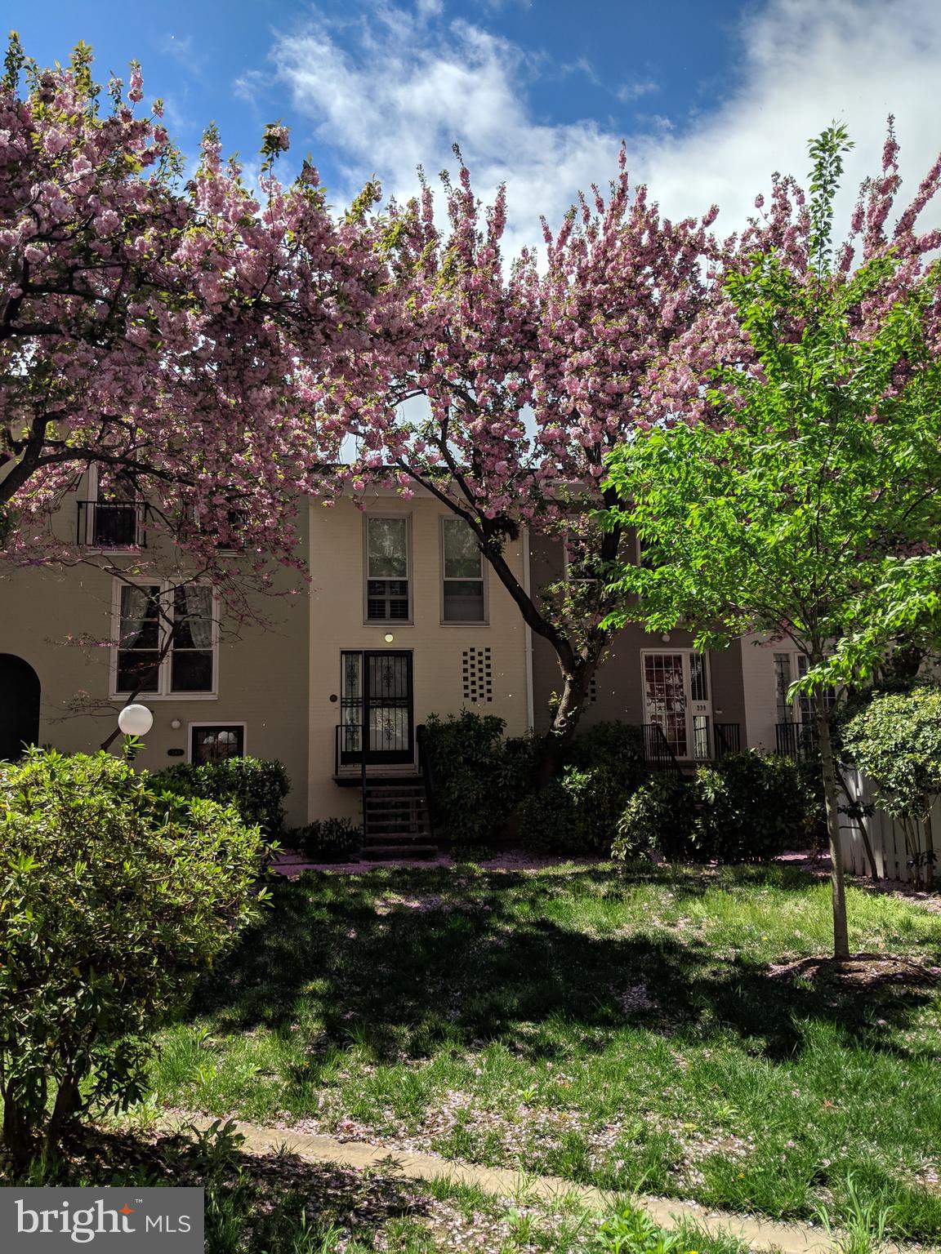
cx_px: 470
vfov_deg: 65.3
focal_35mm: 27
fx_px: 979
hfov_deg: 51.4
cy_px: 627
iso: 74
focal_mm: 4.44
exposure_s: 1/7812
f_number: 1.8
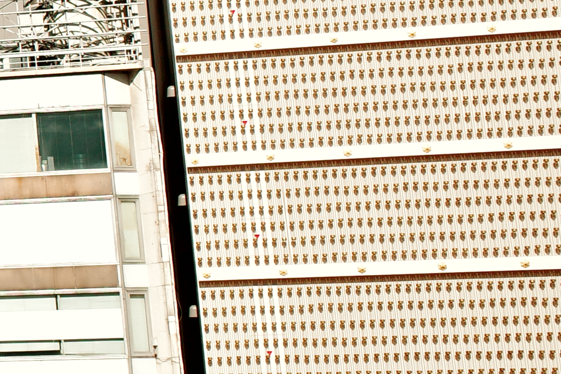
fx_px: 1979
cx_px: -651
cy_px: -44
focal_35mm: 127
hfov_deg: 13.3
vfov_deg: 10.7
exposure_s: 1/800
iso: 200
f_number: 3.2
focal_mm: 18.3
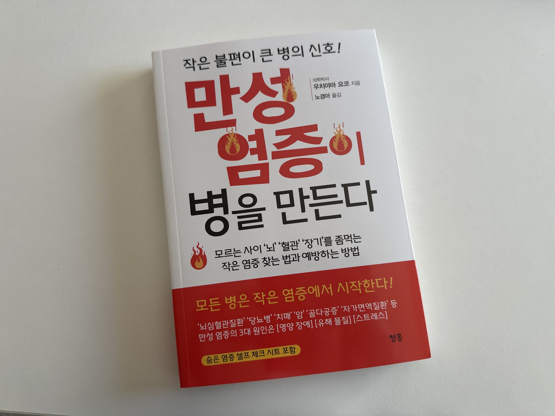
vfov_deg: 56.8
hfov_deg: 71.6
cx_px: 278
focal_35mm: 24
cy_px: 208
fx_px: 385
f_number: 1.78
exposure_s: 1/121
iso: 100
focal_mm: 6.86
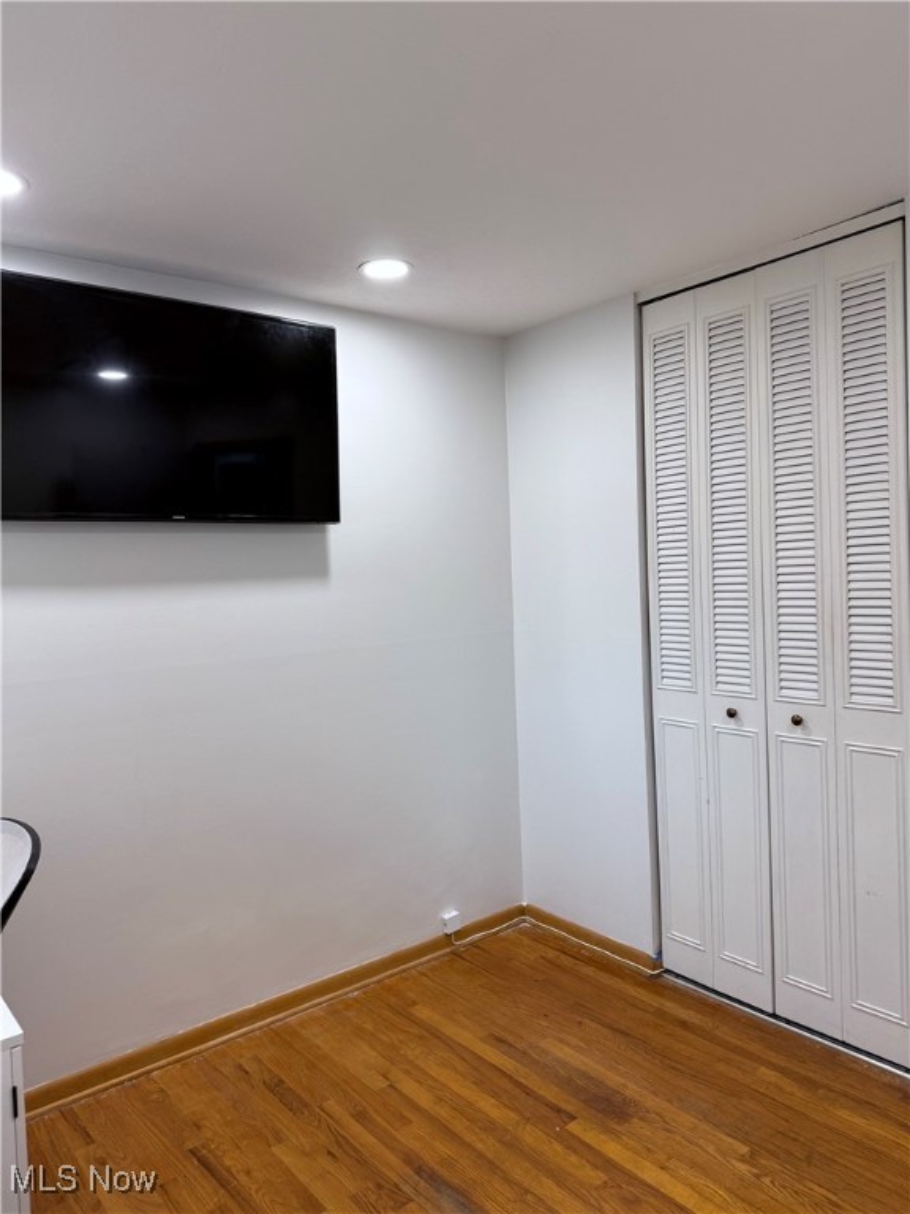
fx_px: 841
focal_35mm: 24
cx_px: 455
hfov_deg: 56.8
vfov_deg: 71.6
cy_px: 607
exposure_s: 1/120
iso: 125
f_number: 1.78
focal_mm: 6.76
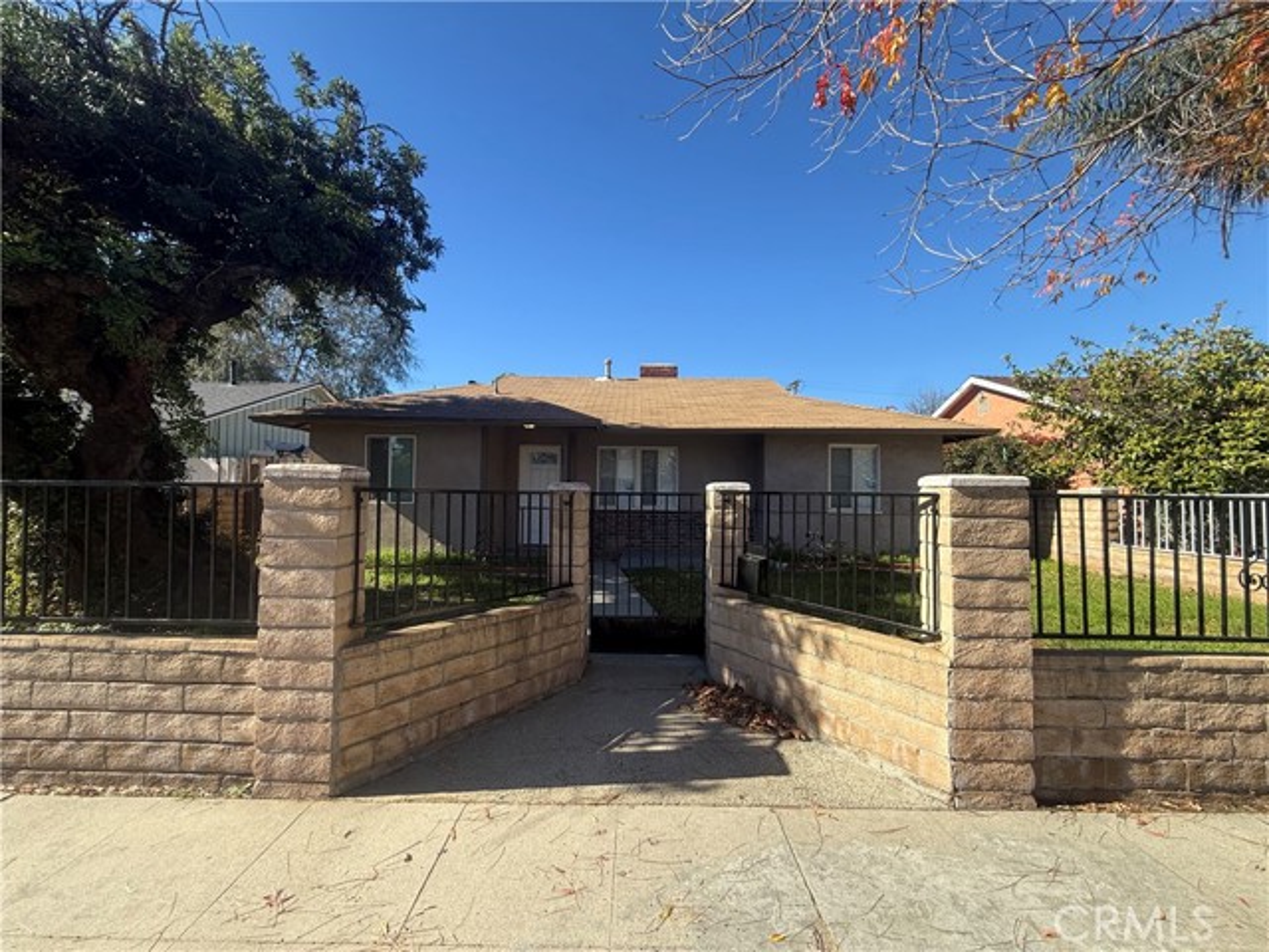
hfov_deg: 102.1
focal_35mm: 14
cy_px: 476
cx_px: 634
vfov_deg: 85.7
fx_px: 513
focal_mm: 2.22
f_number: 2.2
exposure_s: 1/1033
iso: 50
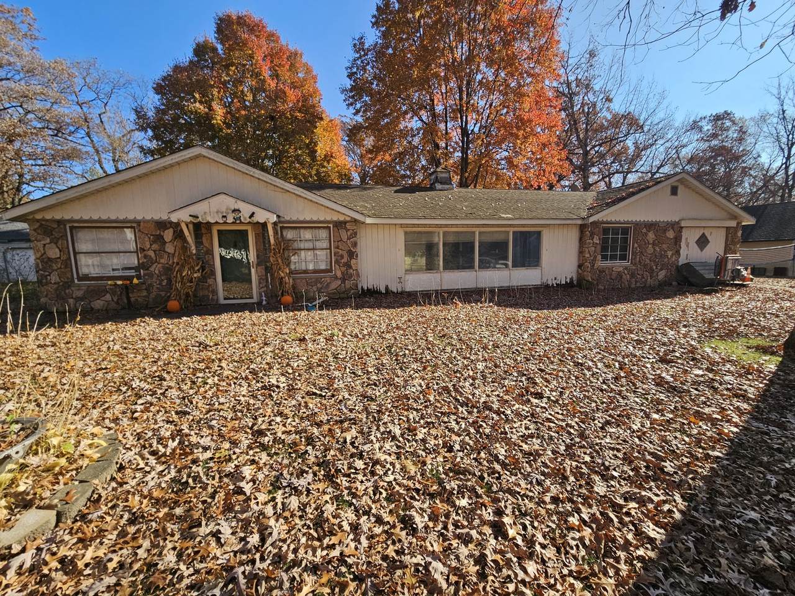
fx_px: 299
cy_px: 298
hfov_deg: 106.2
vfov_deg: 89.9
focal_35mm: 13
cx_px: 398
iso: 50
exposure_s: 1/1081
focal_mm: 2.2
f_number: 2.2
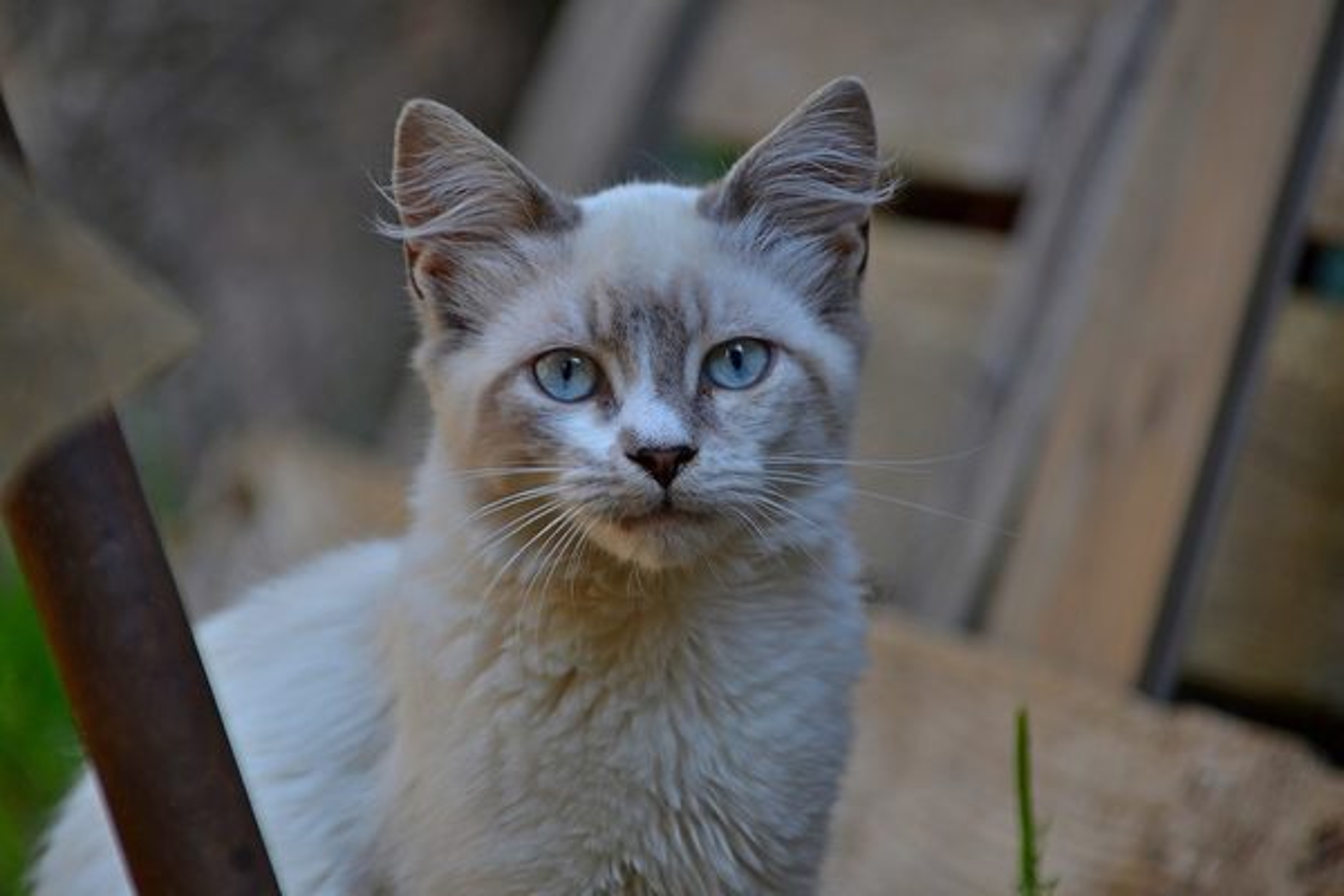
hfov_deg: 6.9
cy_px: 448
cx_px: 672
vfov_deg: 4.6
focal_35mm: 300
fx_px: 11199
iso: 100
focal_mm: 200
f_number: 6.3
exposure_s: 1/60
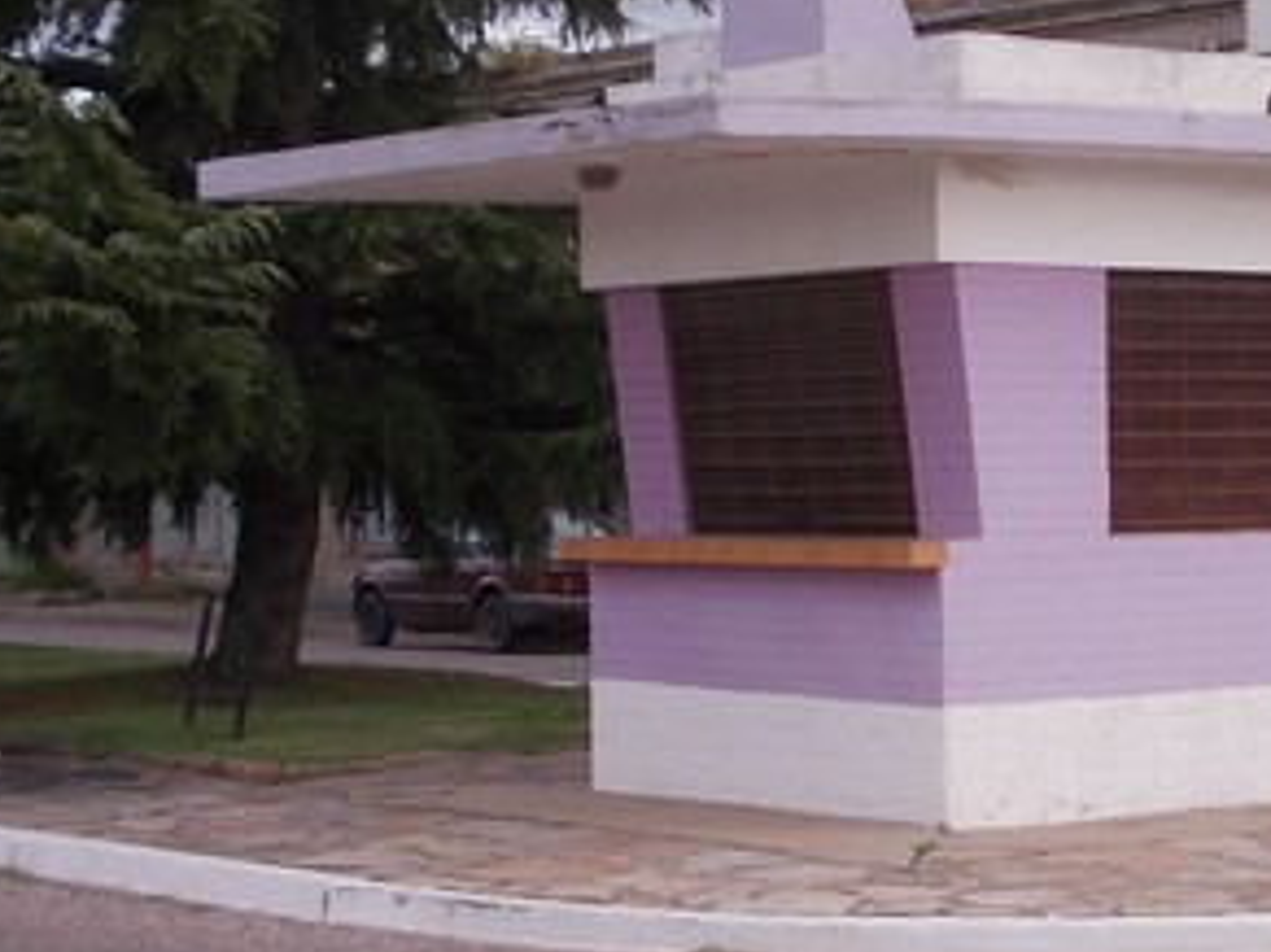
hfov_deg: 17.2
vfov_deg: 13.1
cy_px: 467
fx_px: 4147
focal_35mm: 113
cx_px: 1114
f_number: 3.3
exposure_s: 1/250
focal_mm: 6.1
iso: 100
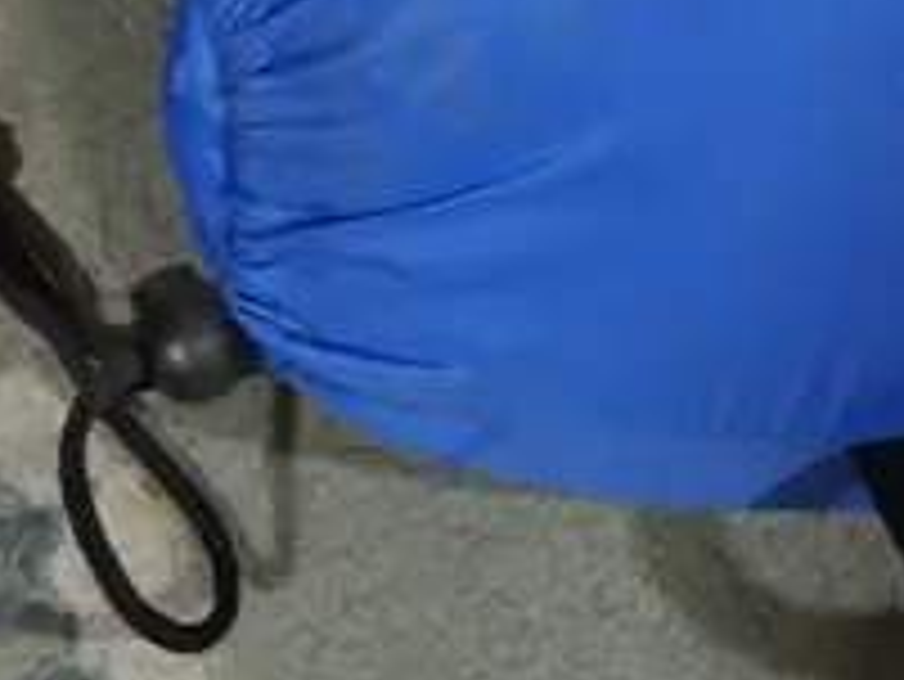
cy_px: -826
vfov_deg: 6.7
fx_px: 5592
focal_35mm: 214
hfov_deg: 8.9
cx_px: 1570
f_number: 4.6
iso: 500
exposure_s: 1/60
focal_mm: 21
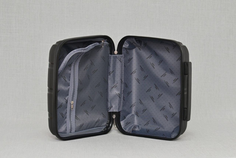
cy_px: 79
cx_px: 118
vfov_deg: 19.0
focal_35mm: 72
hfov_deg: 28.0
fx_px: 472
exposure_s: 1/60
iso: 100
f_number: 5.6
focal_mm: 48
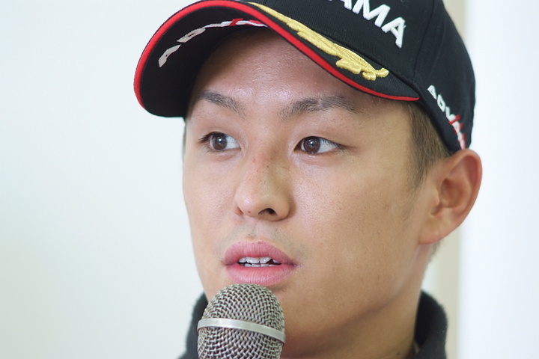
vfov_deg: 5.1
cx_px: 270
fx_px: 4042
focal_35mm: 270
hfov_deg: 7.6
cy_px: 180
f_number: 2.8
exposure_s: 1/125
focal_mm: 180
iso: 800
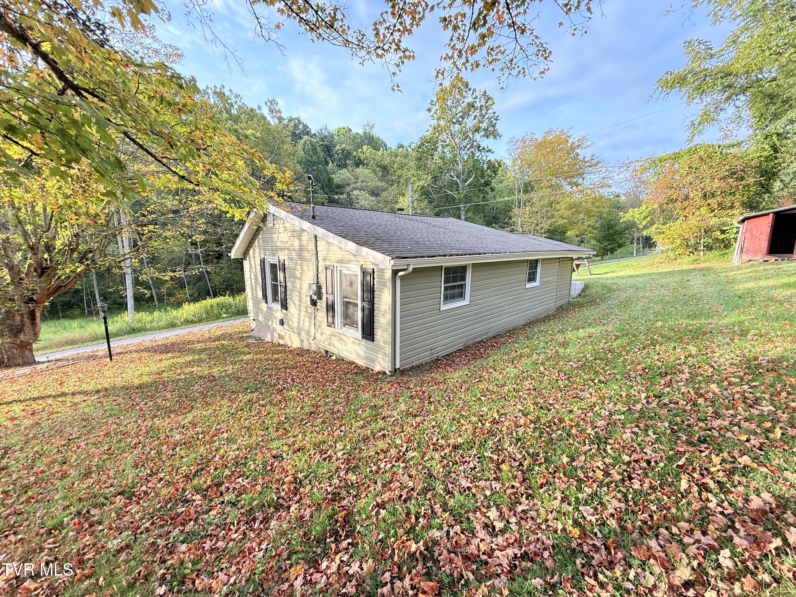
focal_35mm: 14
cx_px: 398
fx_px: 322
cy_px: 298
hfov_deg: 102.1
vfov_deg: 85.7
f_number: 2.2
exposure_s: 1/99
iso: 64
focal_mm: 2.22
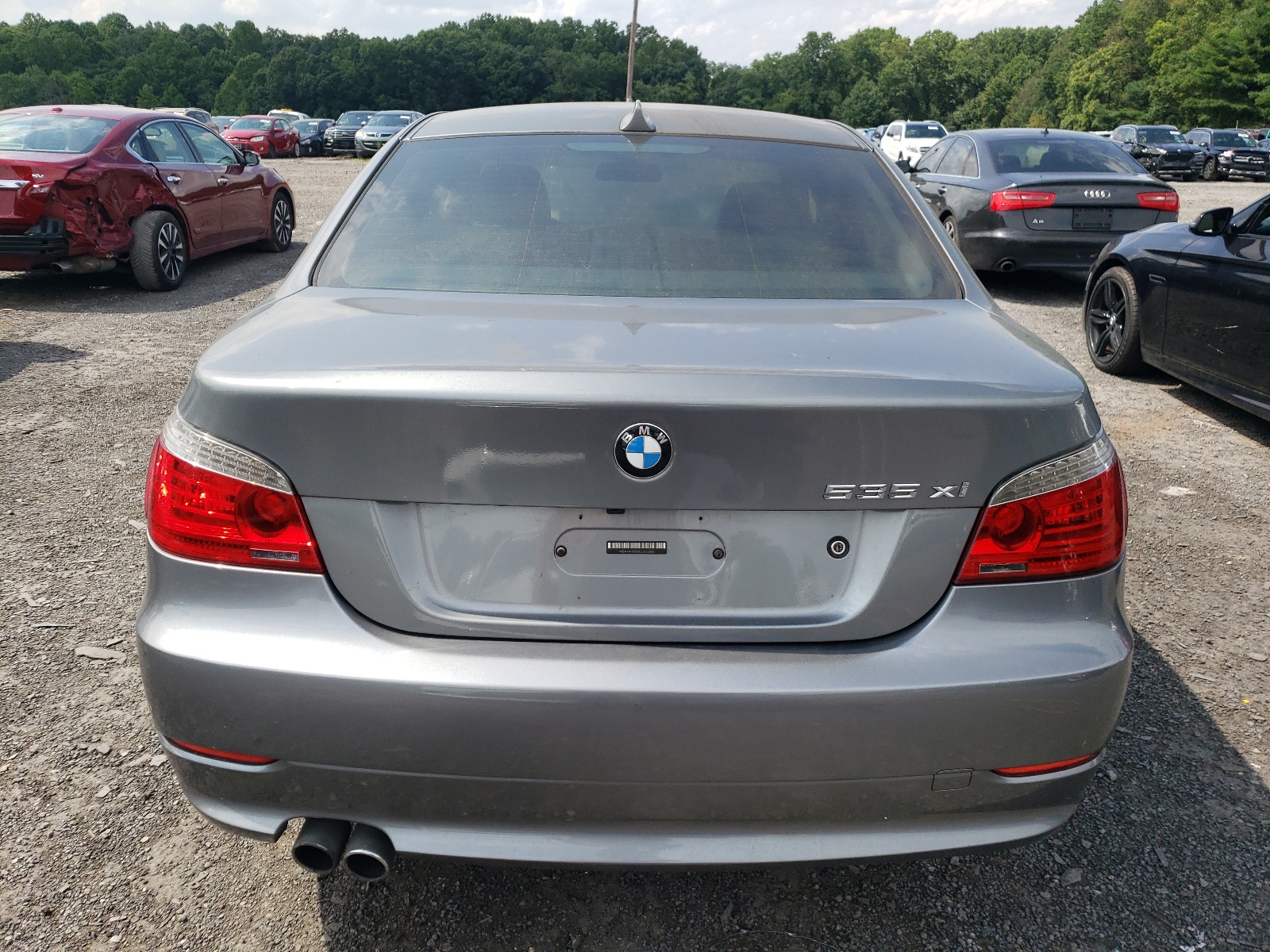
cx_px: 635
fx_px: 954
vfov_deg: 53.1
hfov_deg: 67.3
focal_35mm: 26
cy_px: 476
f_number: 1.5
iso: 50
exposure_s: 1/2000
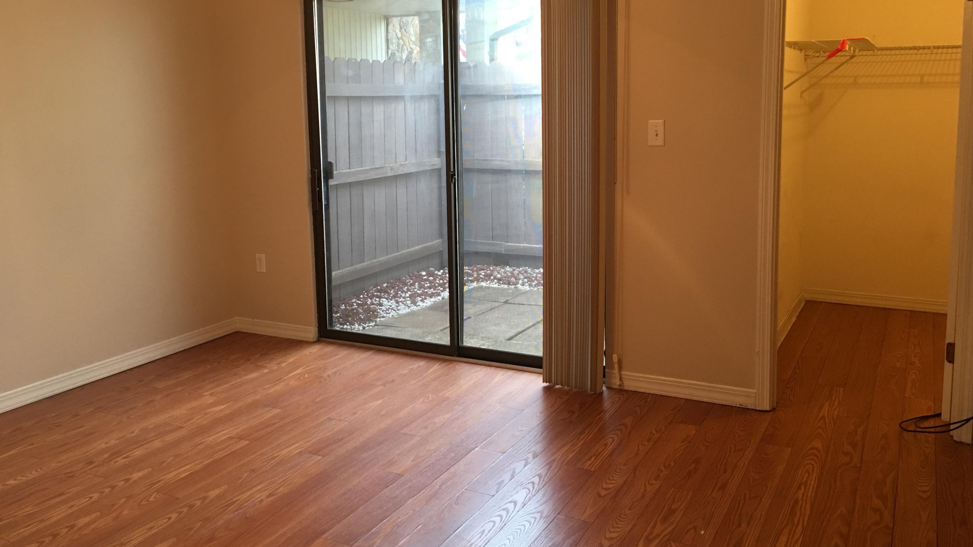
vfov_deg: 36.5
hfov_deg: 61.0
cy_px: 216
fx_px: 826
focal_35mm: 32
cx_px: 492
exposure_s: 1/15
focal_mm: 4.15
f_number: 2.2
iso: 50
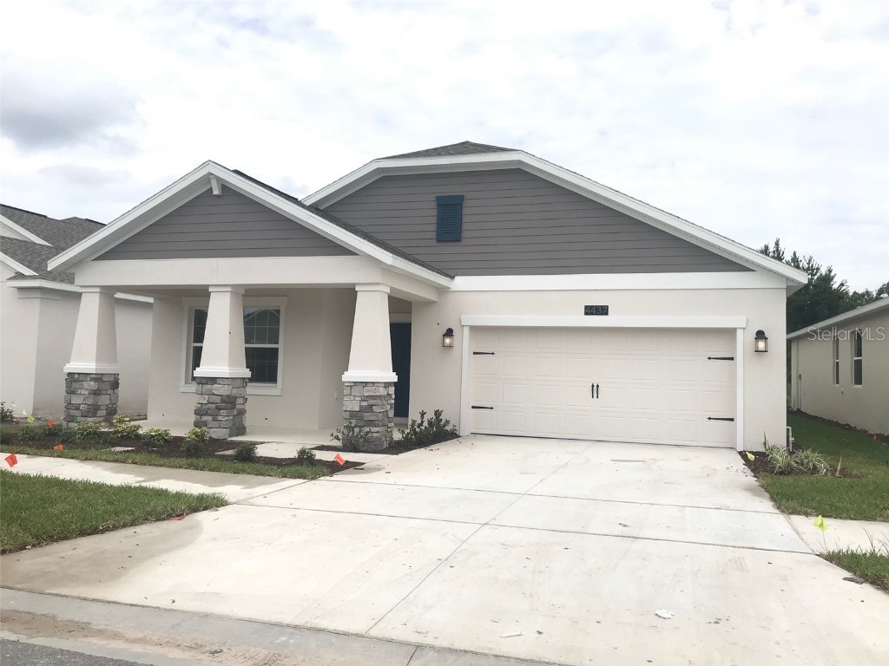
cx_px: 444
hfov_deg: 63.4
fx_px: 719
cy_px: 333
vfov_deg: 49.7
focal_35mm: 28
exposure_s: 1/2994
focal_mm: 3.99
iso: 20
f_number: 1.8
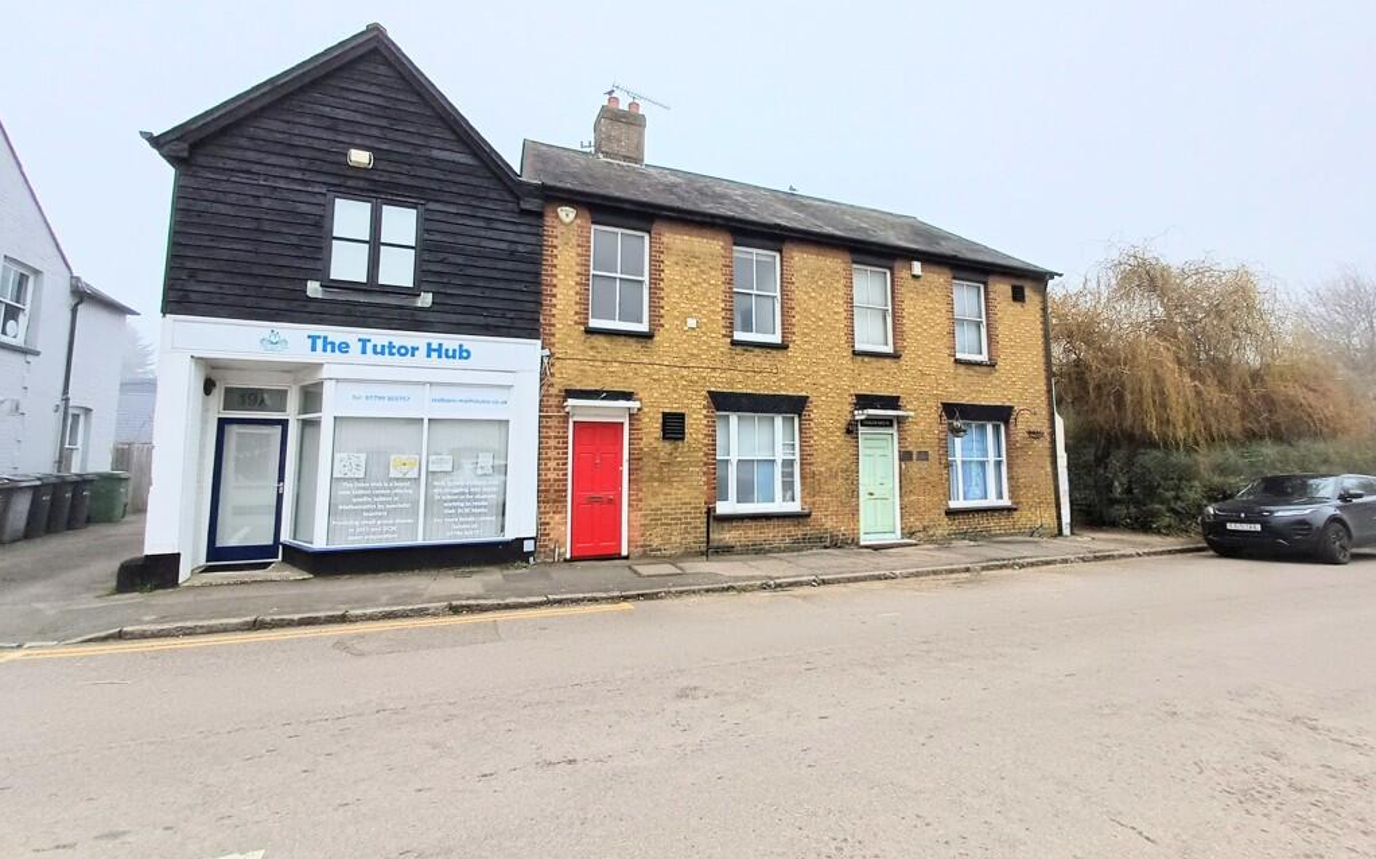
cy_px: 408
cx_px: 688
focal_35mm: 17
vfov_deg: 67.9
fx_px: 637
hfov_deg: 94.4
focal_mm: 1.64
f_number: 2.2
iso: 40
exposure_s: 1/127
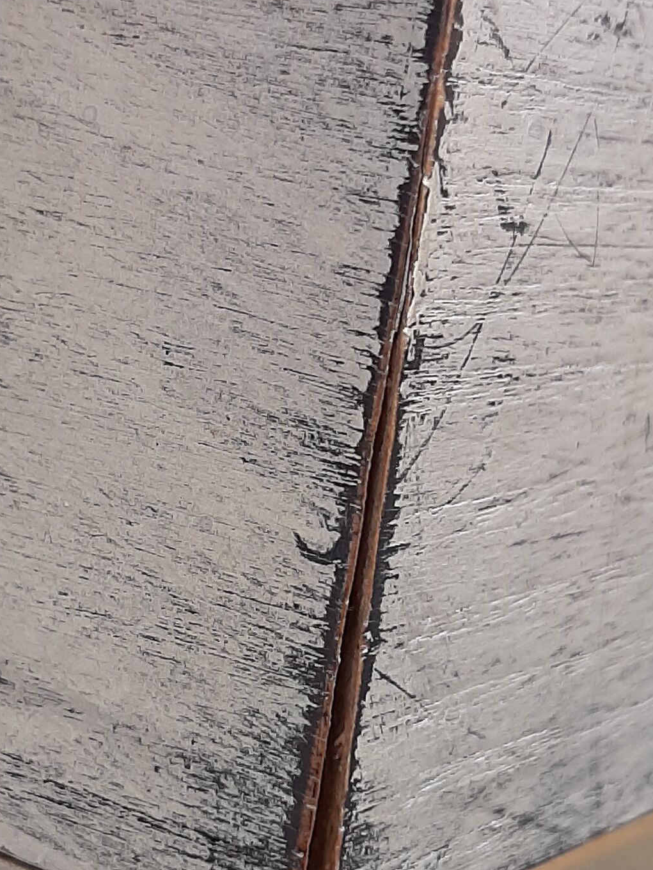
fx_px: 1936
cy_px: 533
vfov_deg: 25.3
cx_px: 222
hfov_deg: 19.1
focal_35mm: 77
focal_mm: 3.93
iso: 40
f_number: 1.7
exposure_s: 1/199
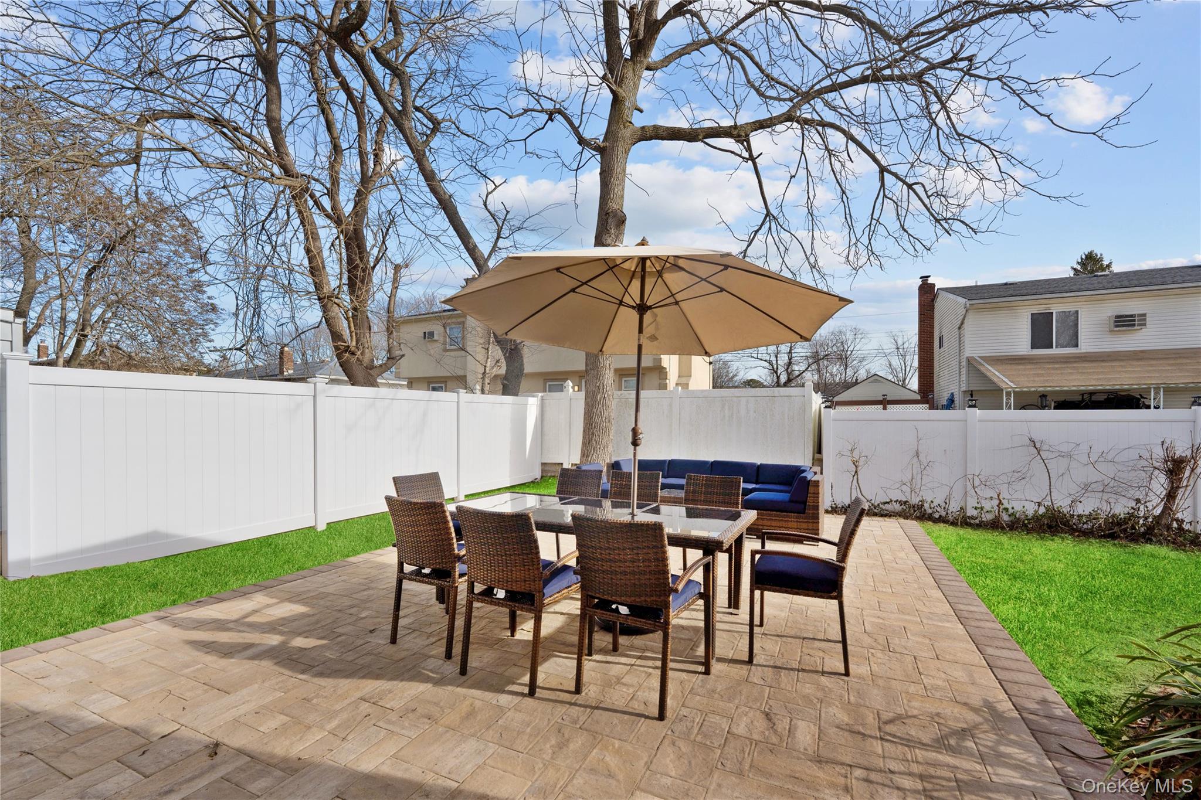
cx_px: 600
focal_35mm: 14
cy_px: 400
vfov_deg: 81.2
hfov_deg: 104.3
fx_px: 467
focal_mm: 14
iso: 200
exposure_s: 1/500
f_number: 8
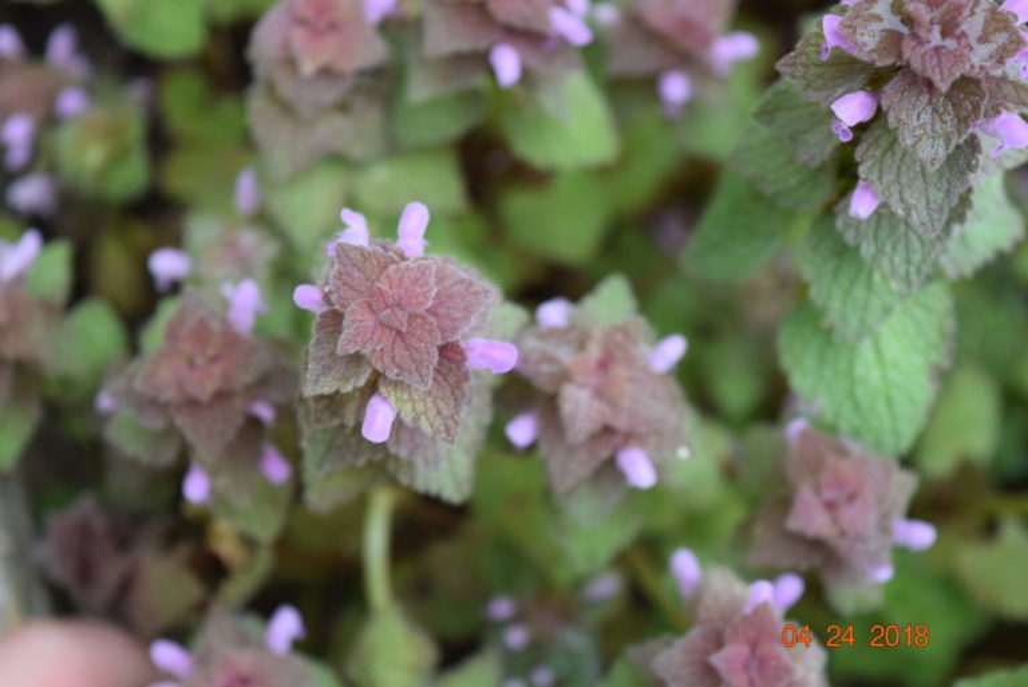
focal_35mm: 82
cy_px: 344
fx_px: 2357
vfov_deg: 16.6
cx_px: 514
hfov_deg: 24.6
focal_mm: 55
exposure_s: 1/160
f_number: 6.3
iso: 400
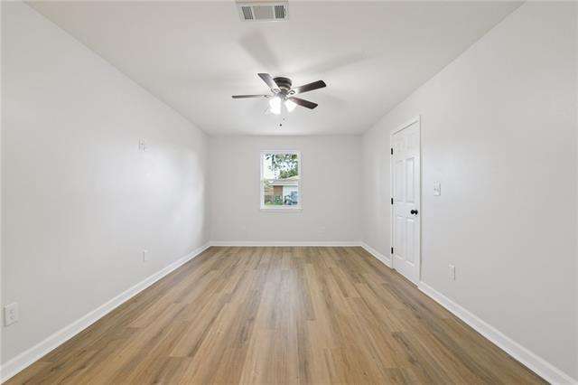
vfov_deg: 73.7
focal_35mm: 16
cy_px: 192
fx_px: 257
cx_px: 289
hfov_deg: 96.8
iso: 400
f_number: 13
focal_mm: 16
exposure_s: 1/6
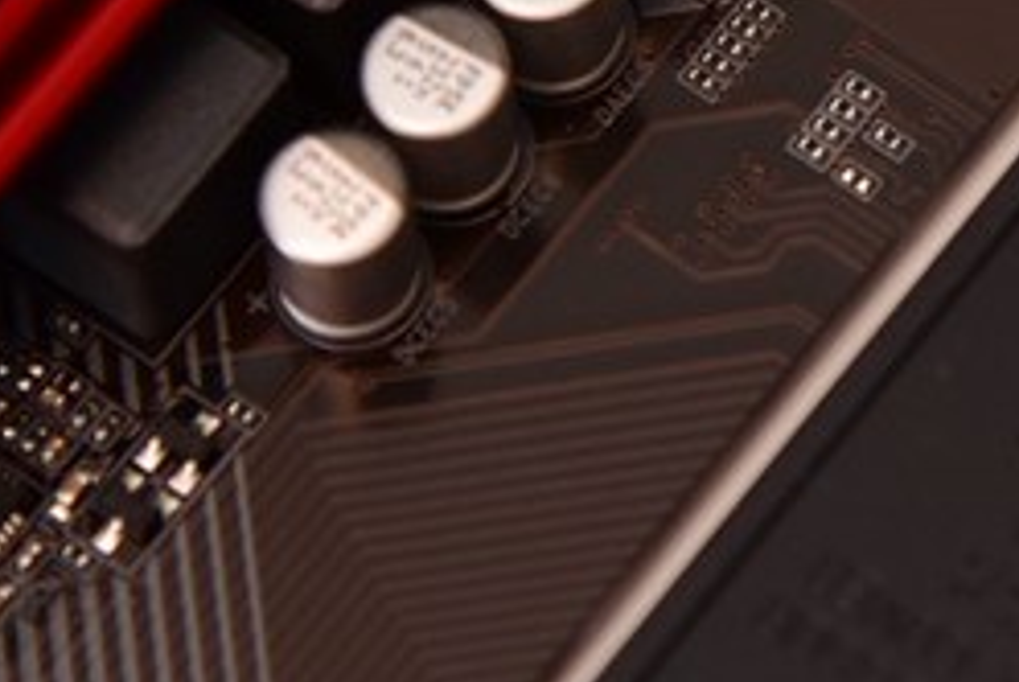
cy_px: -265
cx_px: 961
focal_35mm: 495
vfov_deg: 2.8
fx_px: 14028
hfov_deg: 4.2
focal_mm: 120
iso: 1600
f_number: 5.6
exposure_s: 1/60
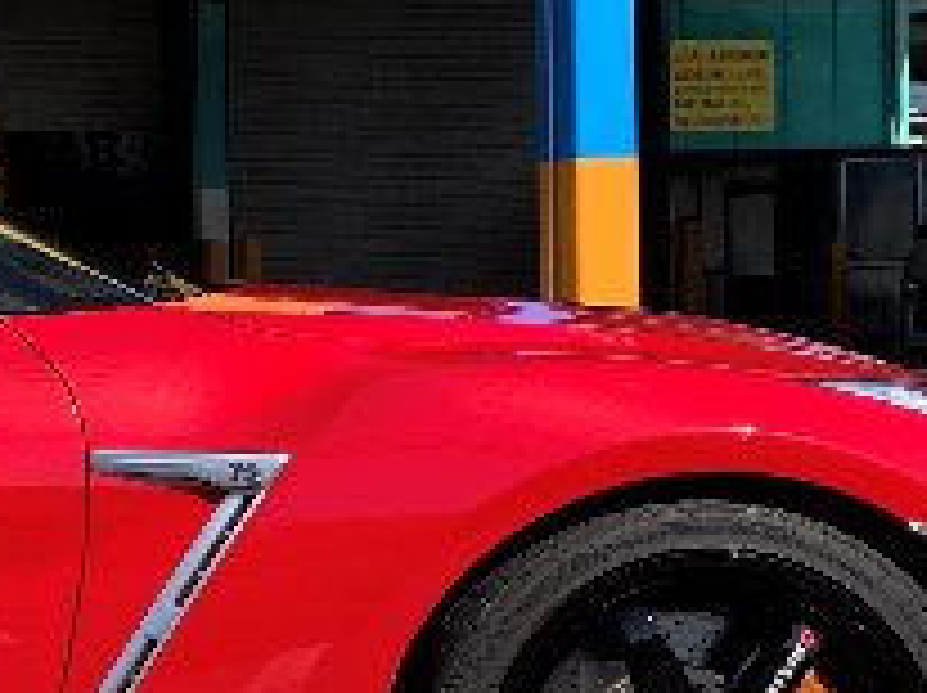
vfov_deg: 14.6
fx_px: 2702
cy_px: 513
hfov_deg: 17.7
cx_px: -423
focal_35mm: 101
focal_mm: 4.25
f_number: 1.8
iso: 25
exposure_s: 1/1634
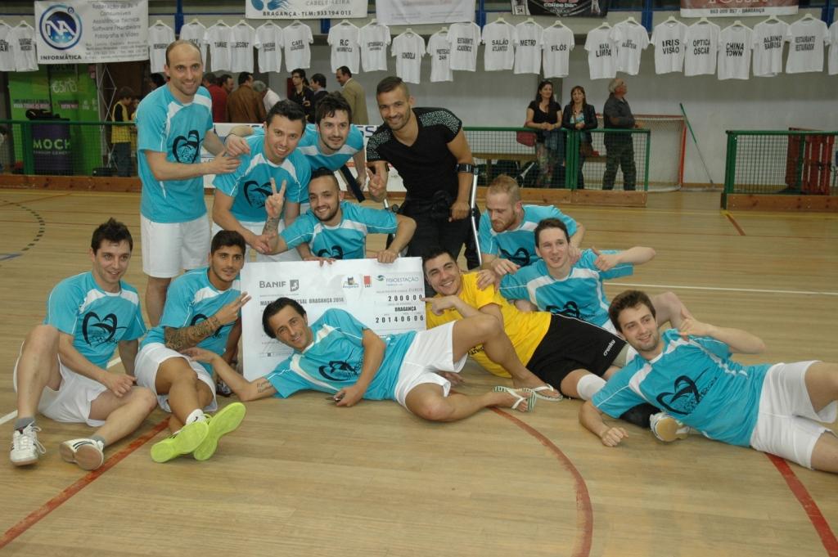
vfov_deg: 30.8
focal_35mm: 44
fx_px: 1012
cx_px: 419
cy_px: 278
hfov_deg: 45.0
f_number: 4
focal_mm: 29
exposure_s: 1/80
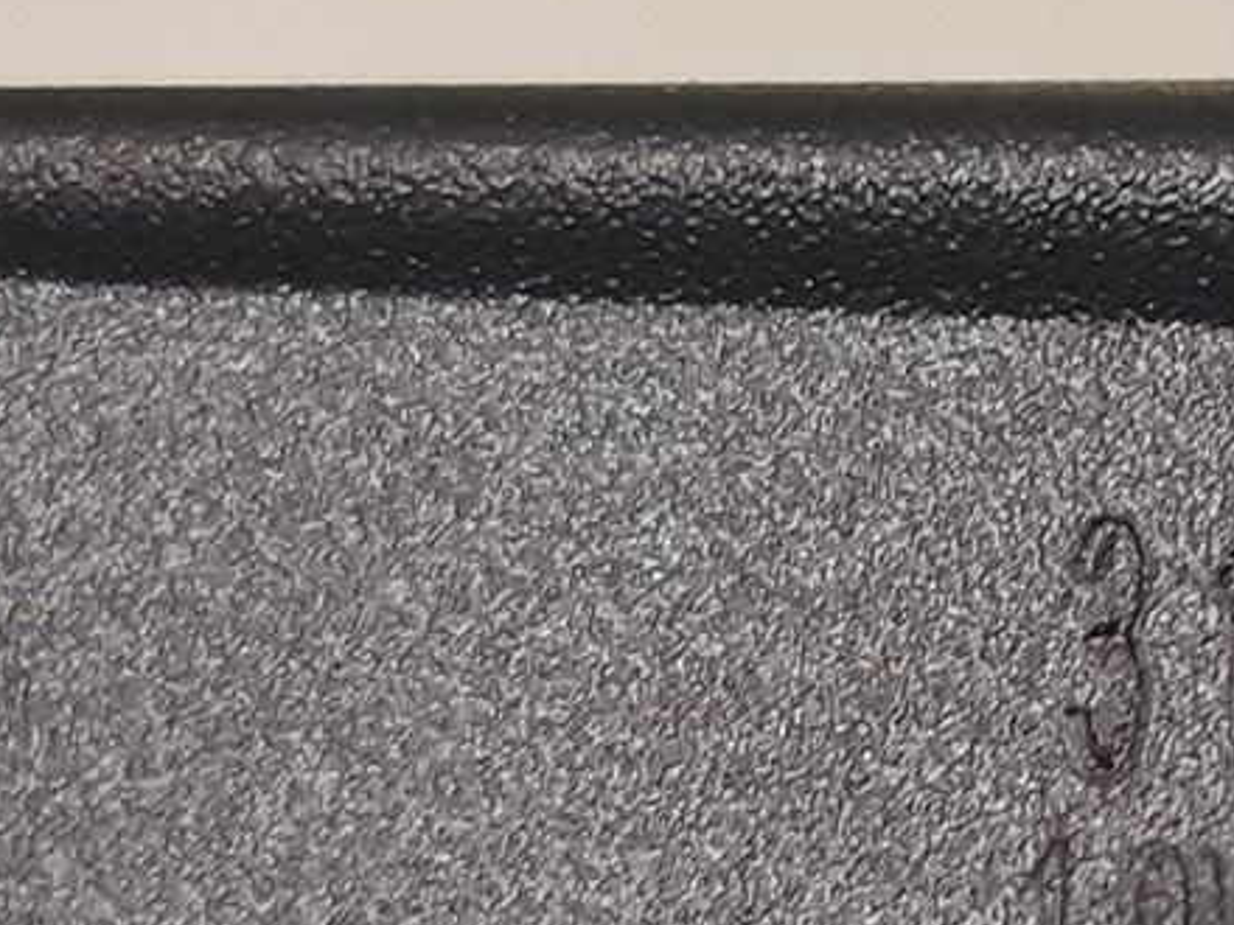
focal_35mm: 121
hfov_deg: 16.0
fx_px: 4313
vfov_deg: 12.2
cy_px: 723
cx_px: 1220
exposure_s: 1/50
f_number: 1.7
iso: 160
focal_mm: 3.93
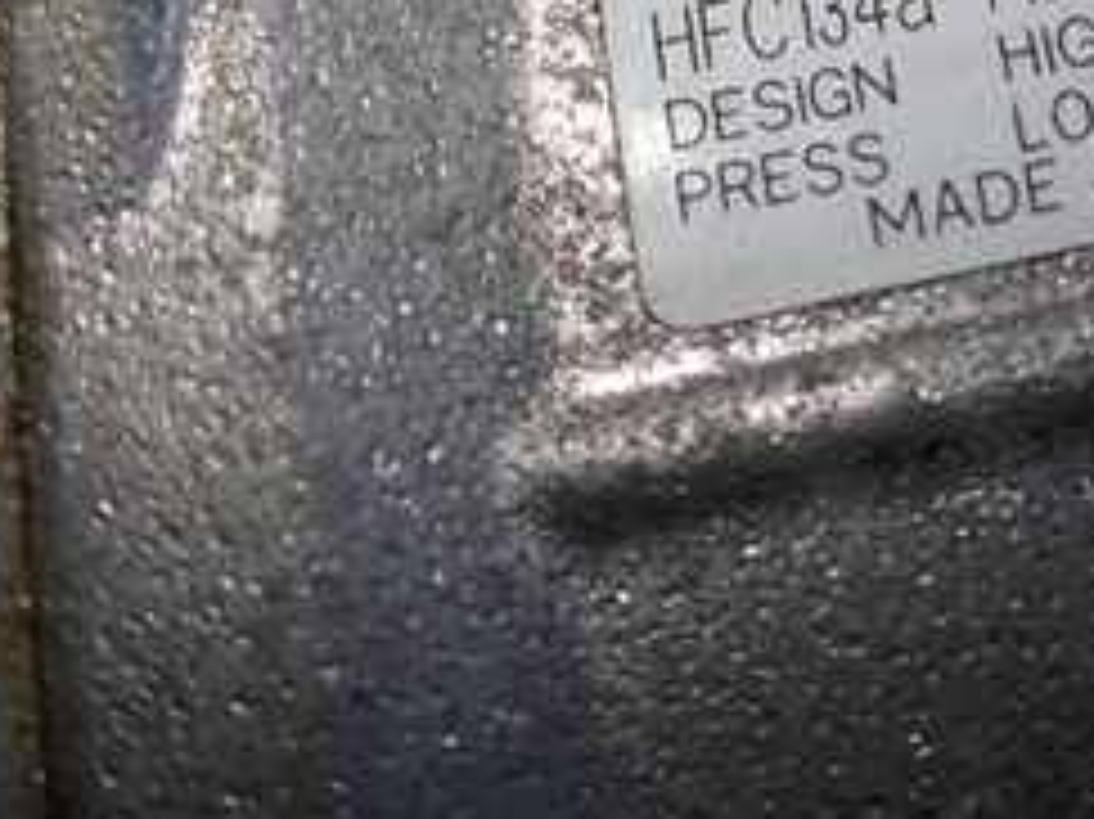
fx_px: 2338
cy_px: -180
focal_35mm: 74
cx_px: 1144
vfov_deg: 18.7
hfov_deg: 24.9
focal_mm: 5.4
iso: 100
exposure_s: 1/160
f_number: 2.3
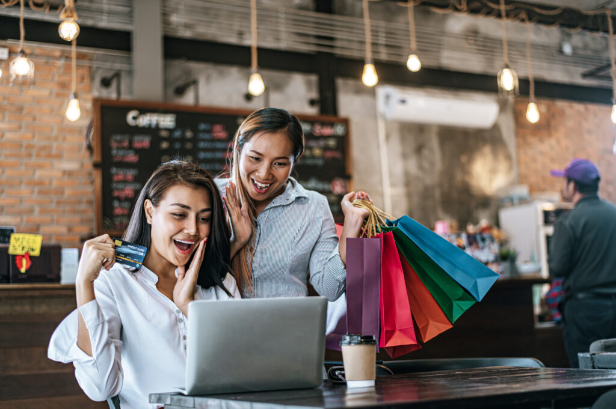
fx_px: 855
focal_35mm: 50
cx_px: 308
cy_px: 204
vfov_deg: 26.9
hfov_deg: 39.6
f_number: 1.8
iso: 400
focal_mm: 50
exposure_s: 1/160
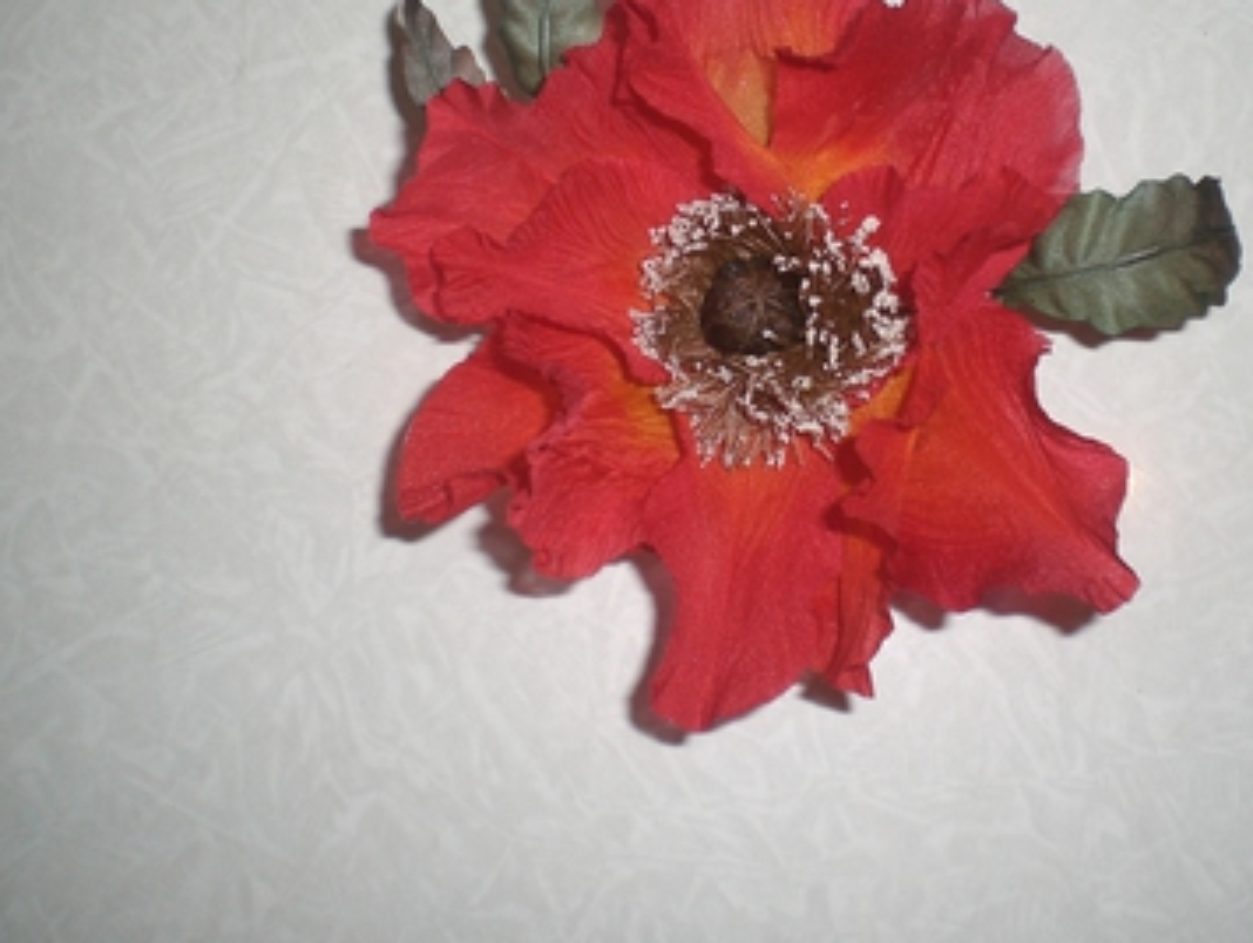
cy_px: 369
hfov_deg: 39.5
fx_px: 1740
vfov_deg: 30.2
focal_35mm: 48
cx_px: 718
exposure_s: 1/60
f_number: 3.1
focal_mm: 6.3
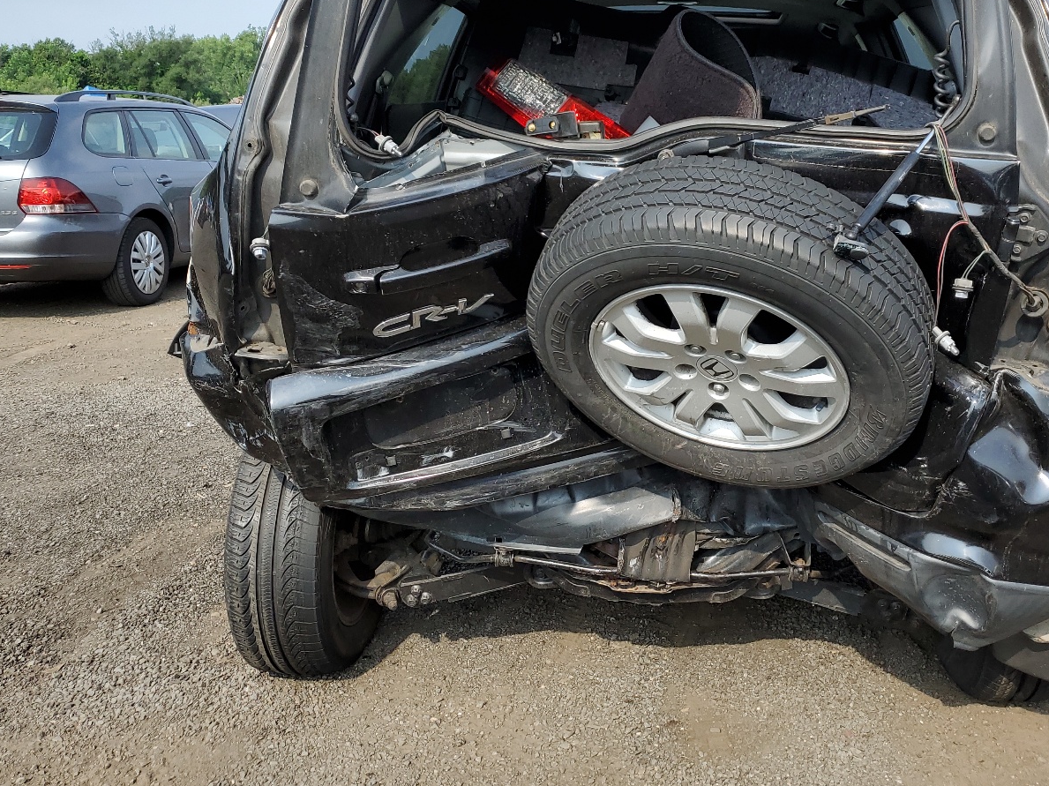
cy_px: 281
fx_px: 1060
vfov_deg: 40.3
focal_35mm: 35
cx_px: 653
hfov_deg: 52.1
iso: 50
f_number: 1.5
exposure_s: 1/1667
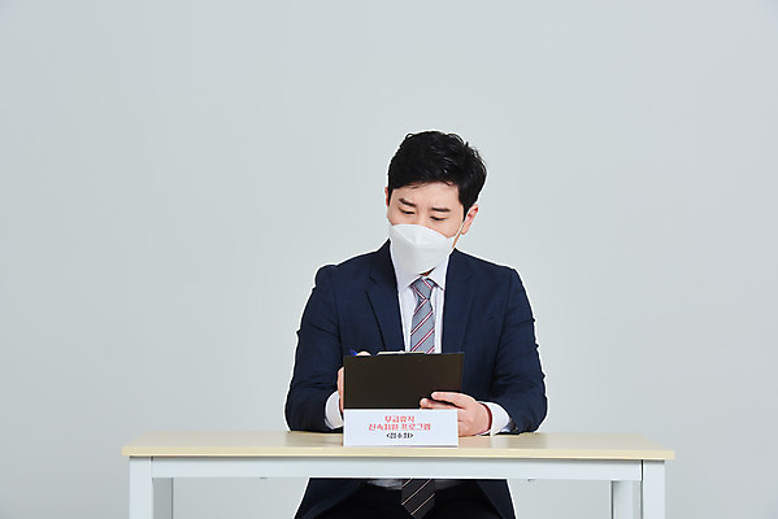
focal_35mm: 122
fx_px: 2638
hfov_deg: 16.8
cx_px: 389
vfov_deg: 11.2
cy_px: 260
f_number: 14
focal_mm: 122
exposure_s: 1/125
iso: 100
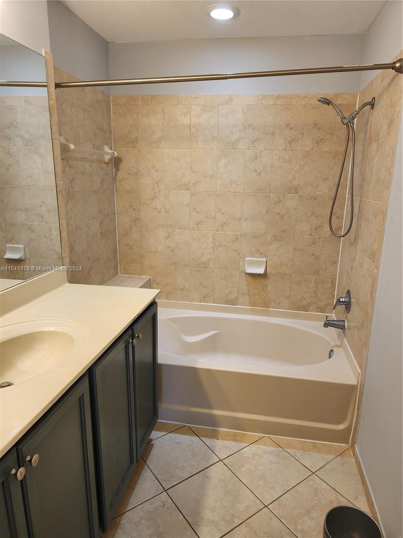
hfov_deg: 58.9
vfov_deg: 73.9
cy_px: 269
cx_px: 202
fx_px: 357
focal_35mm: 23
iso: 80
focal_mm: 6.4
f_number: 1.8
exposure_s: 1/120
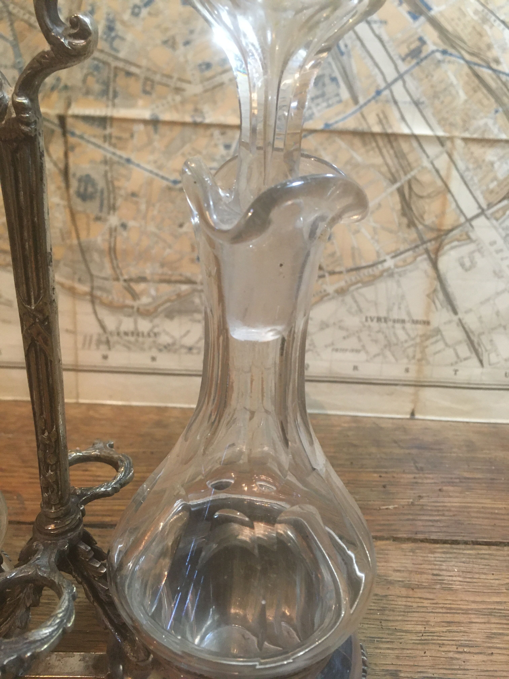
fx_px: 569
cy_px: 340
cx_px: 254
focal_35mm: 29
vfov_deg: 61.7
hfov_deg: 48.2
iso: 200
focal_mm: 4.15
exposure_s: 1/20
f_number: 2.2
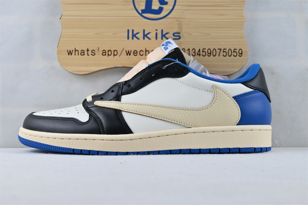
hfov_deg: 41.7
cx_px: 154
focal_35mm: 47
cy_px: 102
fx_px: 404
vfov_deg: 28.5
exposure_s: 1/60
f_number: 5
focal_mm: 31.5
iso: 100
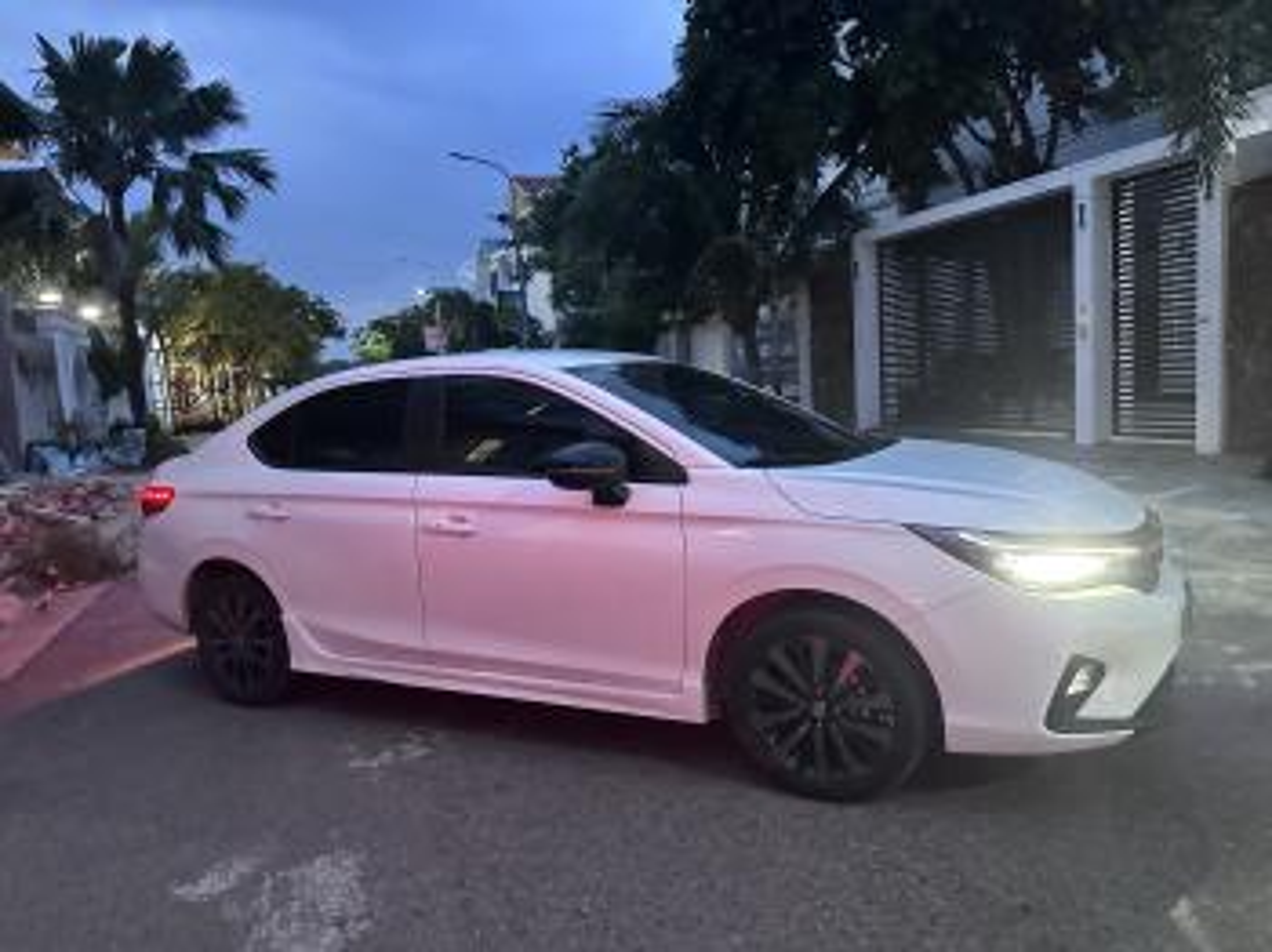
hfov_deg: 71.6
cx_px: 636
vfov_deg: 56.8
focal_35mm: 24
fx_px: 881
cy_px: 476
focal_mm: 6.86
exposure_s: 1/29
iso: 1250
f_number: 1.78
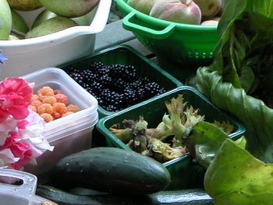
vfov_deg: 10.8
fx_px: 1081
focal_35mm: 137
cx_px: 101
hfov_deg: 14.4
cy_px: 159
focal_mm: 12.7
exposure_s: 1/4.3
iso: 216
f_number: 3
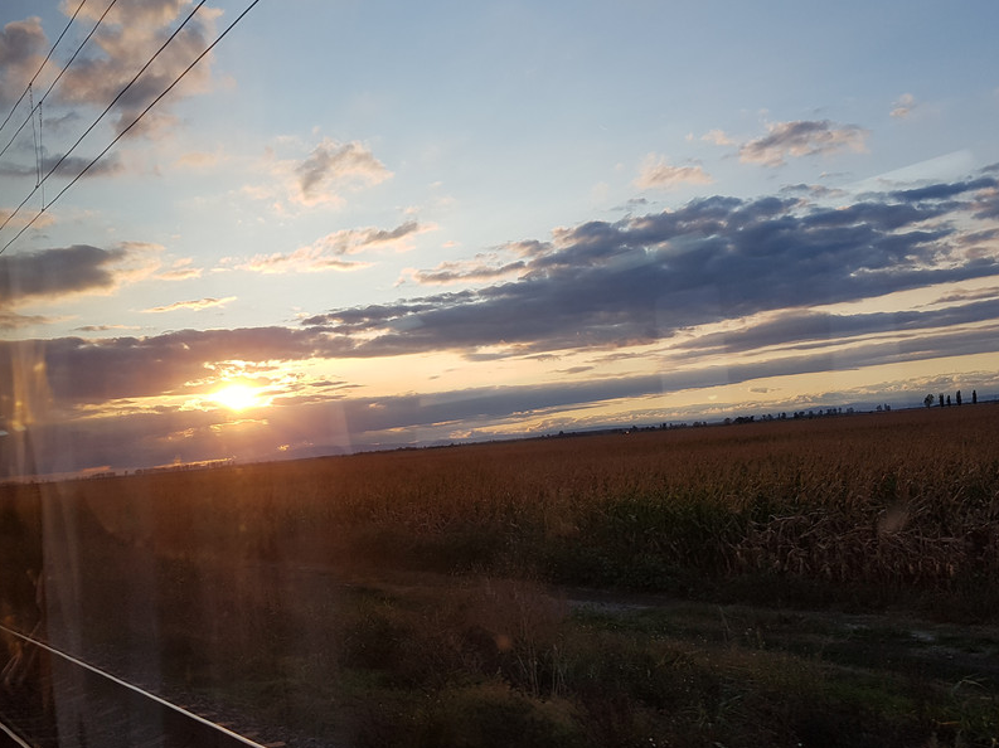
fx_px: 1010
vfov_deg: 40.7
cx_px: 493
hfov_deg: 52.6
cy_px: 351
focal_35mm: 35
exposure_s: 1/1044
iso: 50
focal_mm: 4.2
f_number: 1.7
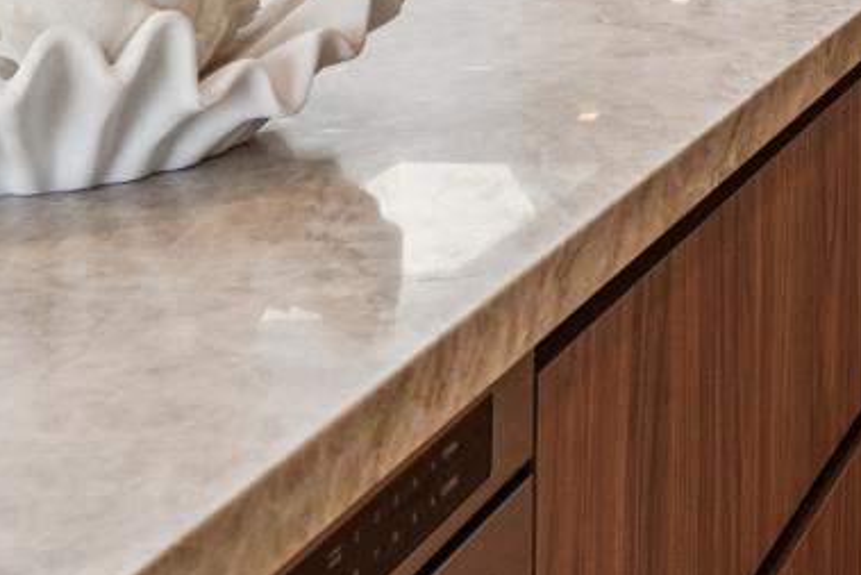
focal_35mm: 87
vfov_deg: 14.3
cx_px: 1390
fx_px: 2081
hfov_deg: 19.5
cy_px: -386
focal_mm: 22
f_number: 8
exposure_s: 1/125
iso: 640
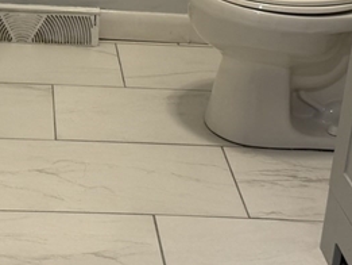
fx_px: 956
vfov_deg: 15.4
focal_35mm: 94
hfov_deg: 20.7
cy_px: -22
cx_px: 80
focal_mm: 6.76
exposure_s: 1/60
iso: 125
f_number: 1.78
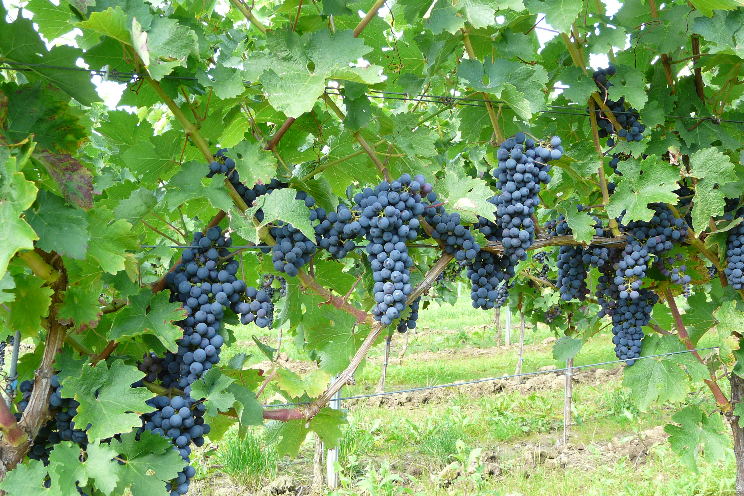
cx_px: 371
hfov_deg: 51.9
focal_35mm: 37
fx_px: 765
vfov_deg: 35.9
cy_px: 274
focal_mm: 5.8
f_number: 2.8
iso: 100
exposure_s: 1/60
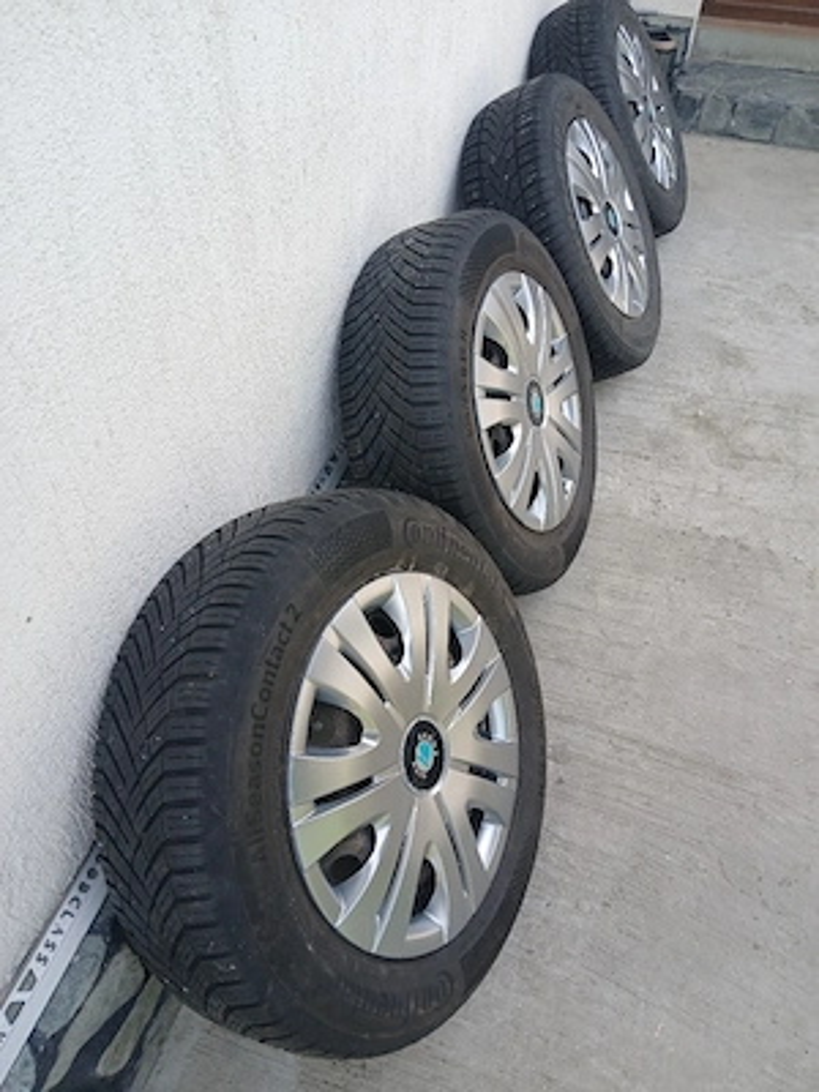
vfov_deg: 67.3
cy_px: 546
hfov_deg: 53.1
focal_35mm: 26
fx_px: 820
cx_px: 410
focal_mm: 3.98
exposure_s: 1/101
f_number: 1.8
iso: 25
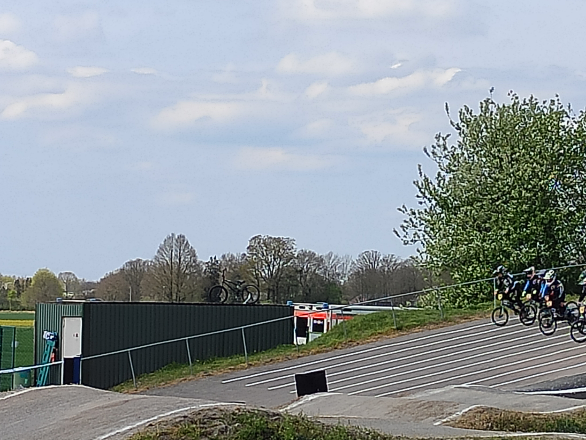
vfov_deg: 37.7
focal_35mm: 38
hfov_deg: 47.6
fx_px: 643
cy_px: 194
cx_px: 418
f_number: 1.79
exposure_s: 1/1432
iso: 112
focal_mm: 4.74
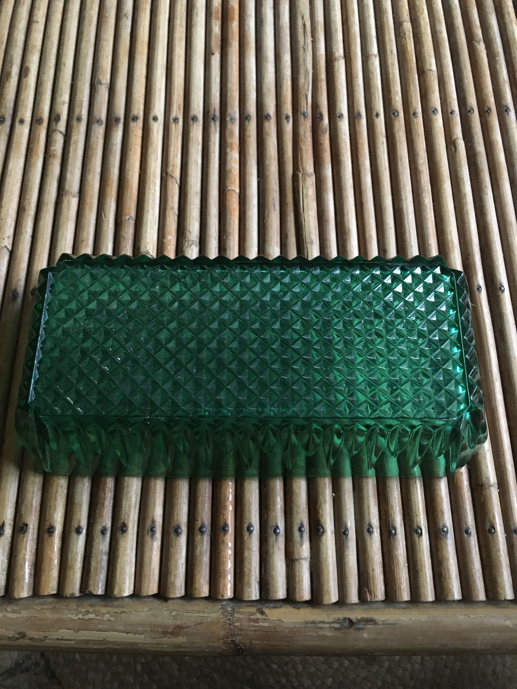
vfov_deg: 61.7
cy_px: 344
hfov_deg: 48.2
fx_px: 577
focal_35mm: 29
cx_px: 258
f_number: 2.2
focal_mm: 4.15
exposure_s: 1/17
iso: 400
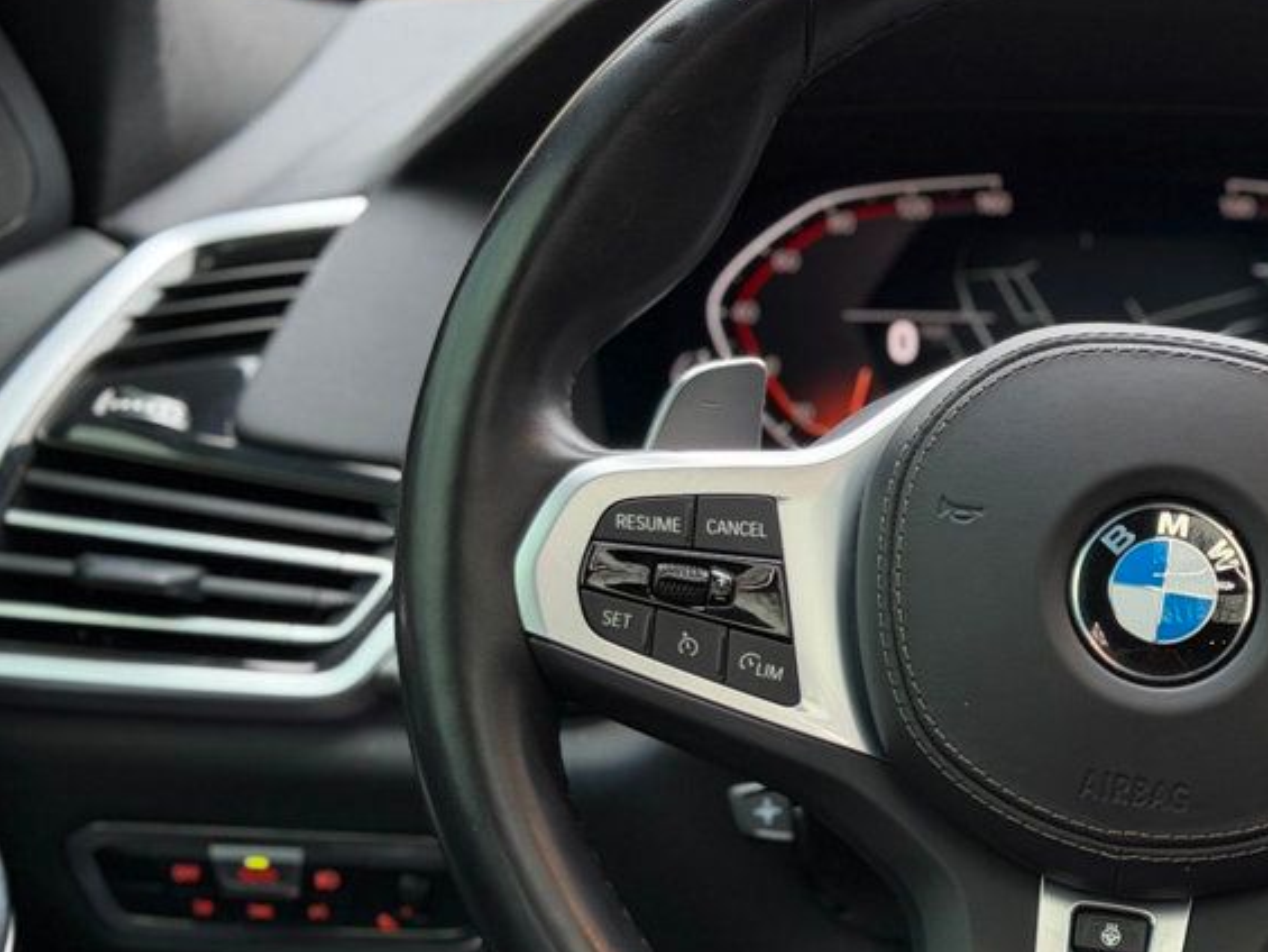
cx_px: 1145
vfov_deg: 16.9
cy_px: 687
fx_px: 3188
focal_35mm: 87
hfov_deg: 22.0
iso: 160
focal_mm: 6.76
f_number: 1.78
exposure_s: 1/49
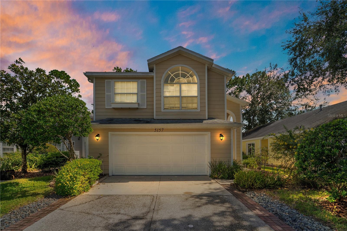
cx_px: 174
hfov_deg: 104.3
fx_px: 135
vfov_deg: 81.2
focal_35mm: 14
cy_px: 116
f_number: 10
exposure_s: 1/160
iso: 100
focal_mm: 14
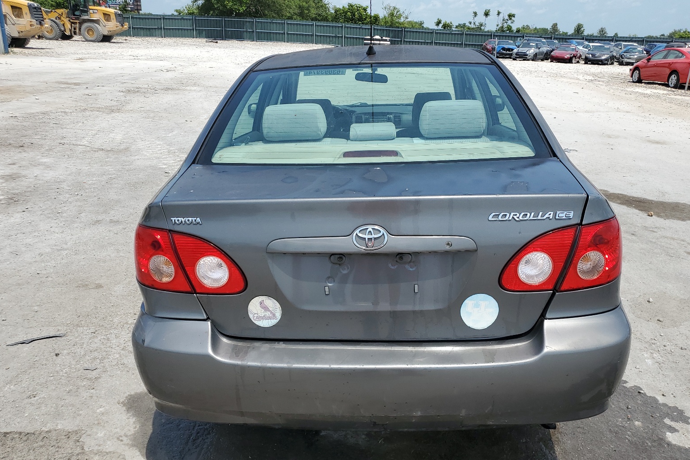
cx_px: 354
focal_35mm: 28
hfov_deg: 65.5
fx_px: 537
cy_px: 237
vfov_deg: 46.4
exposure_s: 1/3333
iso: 50
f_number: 1.5
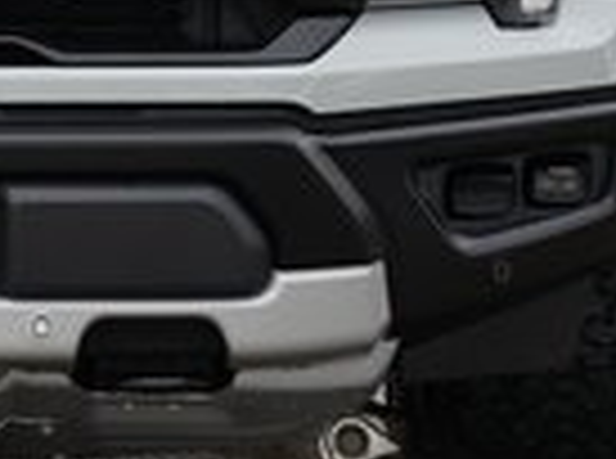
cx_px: -243
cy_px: -106
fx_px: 5839
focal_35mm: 329
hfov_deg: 6.0
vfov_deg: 4.5
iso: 100
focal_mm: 73
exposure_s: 1/80
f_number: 6.3
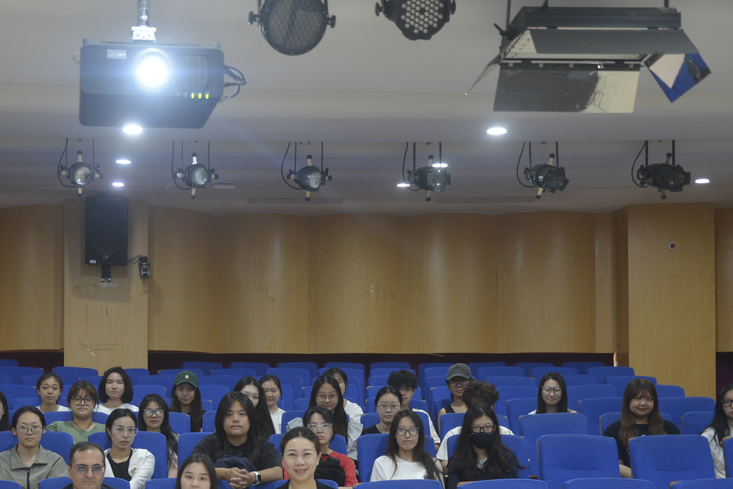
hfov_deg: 37.7
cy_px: 395
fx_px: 1039
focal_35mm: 51
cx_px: 163
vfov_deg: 26.0
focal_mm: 29
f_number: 3.8
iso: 800
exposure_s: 1/50
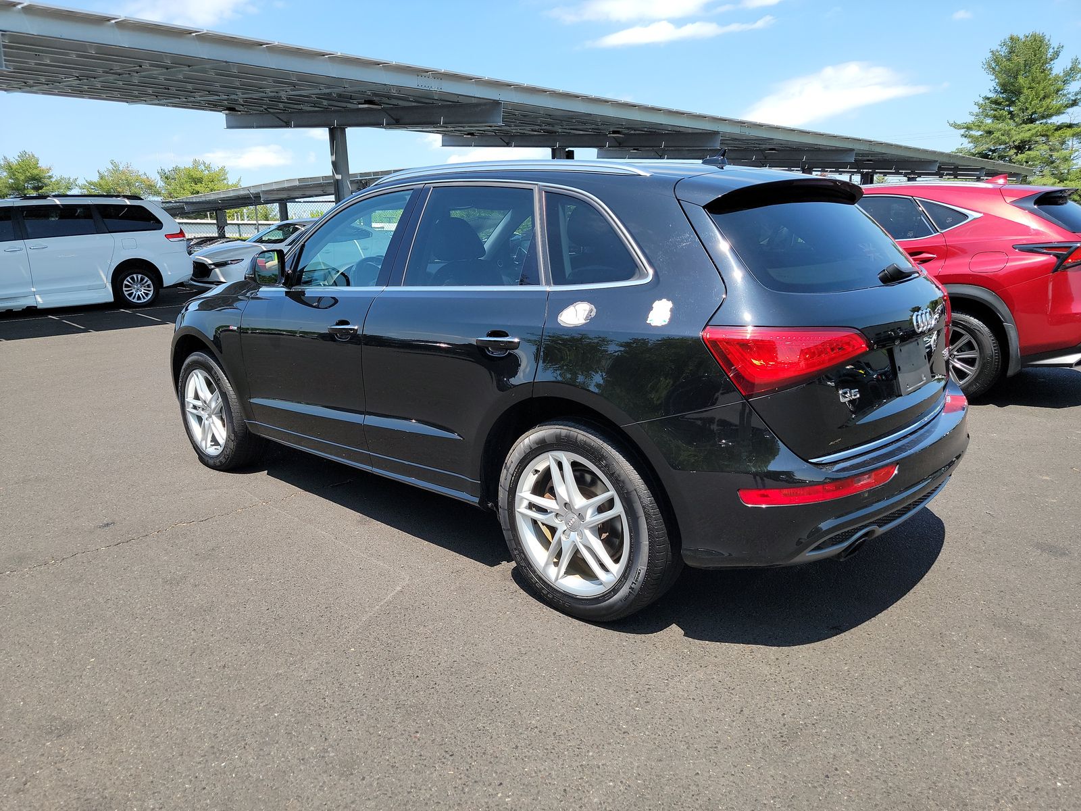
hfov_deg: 71.6
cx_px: 540
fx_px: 749
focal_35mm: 24
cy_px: 406
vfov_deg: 56.8
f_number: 1.8
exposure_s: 1/352
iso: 50
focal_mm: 6.7
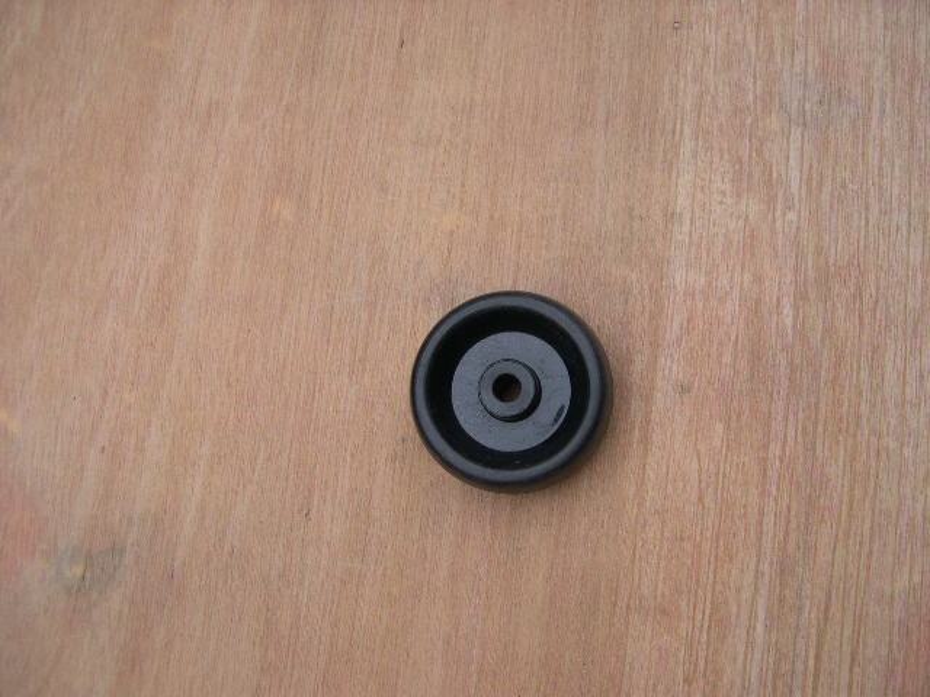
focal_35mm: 38
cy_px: 348
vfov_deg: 37.7
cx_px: 465
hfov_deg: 49.0
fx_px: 1021
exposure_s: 1/264
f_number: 2.8
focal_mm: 8
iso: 100
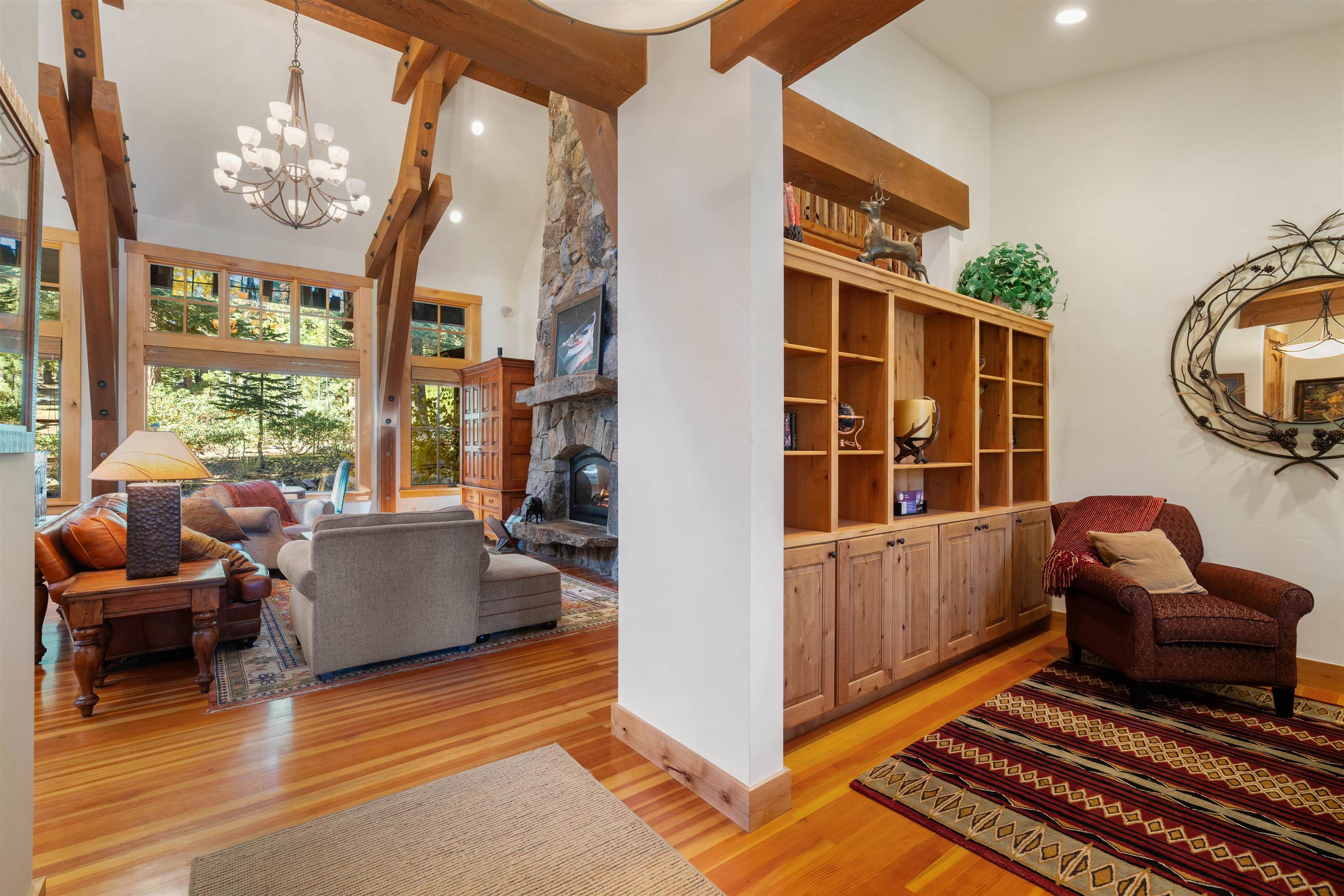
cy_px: 448
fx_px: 597
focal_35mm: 16
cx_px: 672
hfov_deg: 96.7
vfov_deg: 73.7
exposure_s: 1/1.25
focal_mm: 16
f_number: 9
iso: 400
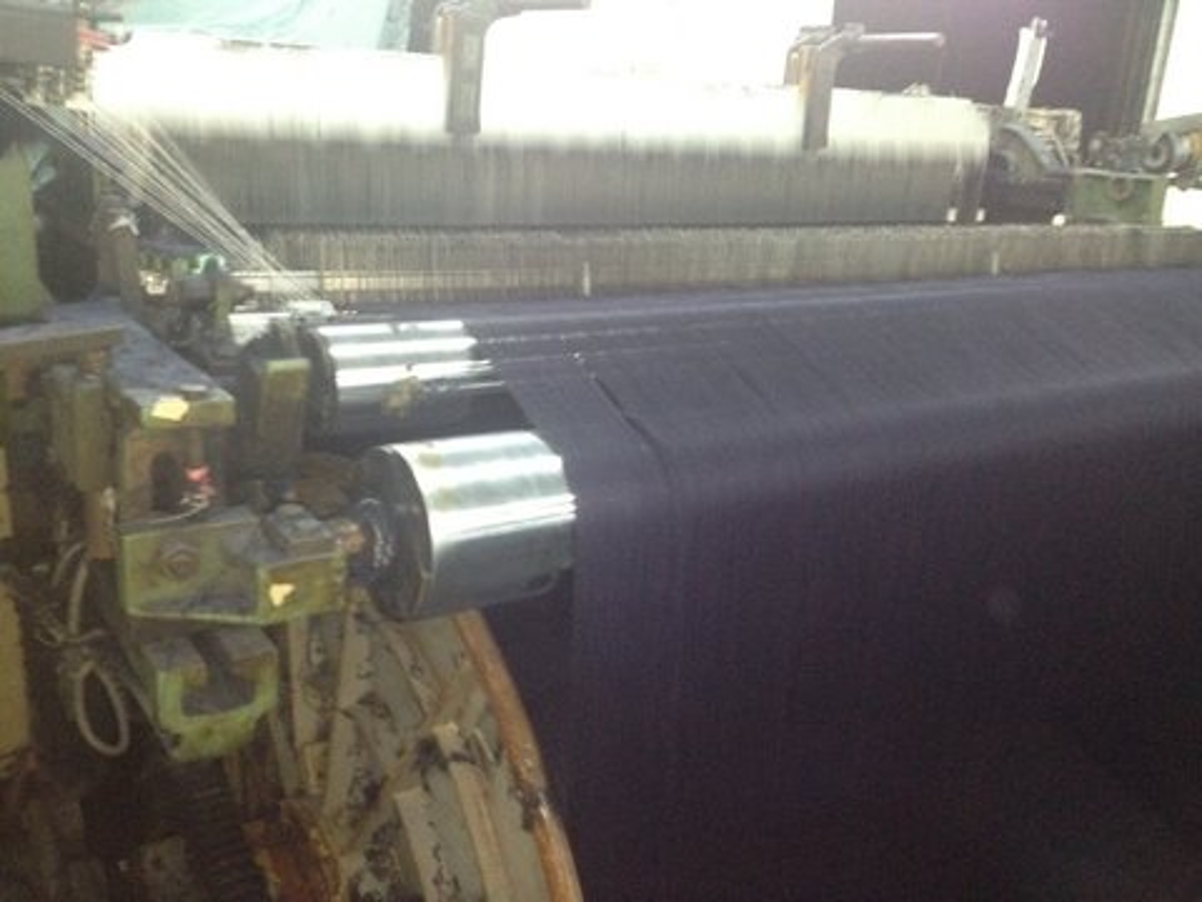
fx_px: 1215
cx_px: 601
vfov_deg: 40.7
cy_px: 451
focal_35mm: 35
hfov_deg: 52.6
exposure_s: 1/20
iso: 500
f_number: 2.4
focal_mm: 4.28
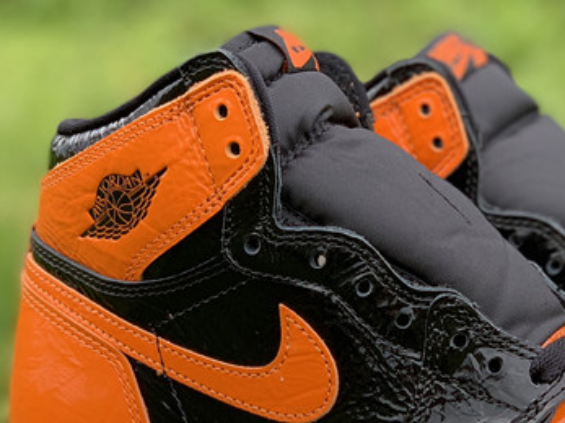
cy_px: 383
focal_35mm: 120
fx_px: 1958
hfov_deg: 16.3
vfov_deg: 12.2
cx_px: 462
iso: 16
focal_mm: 6
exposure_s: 1/123
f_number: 2.4
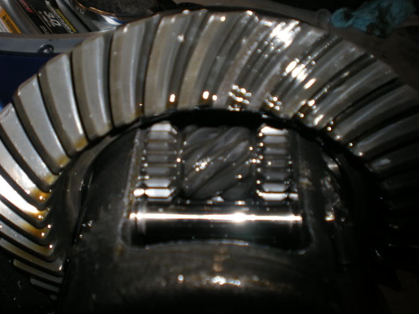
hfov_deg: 47.8
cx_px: 208
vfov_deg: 36.8
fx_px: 472
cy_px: 159
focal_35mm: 39
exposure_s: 1/60
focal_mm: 6.3
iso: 64
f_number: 3.1
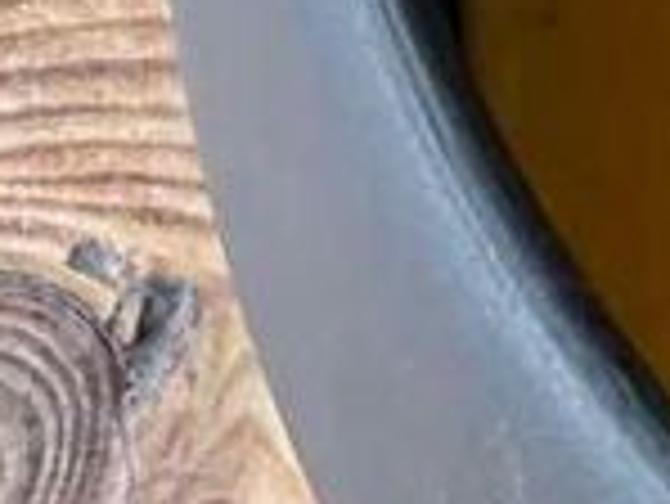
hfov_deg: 8.9
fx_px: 3196
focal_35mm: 165
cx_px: 2212
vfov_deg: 8.7
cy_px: -315
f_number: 2.2
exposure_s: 1/99
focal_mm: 2.22
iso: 100
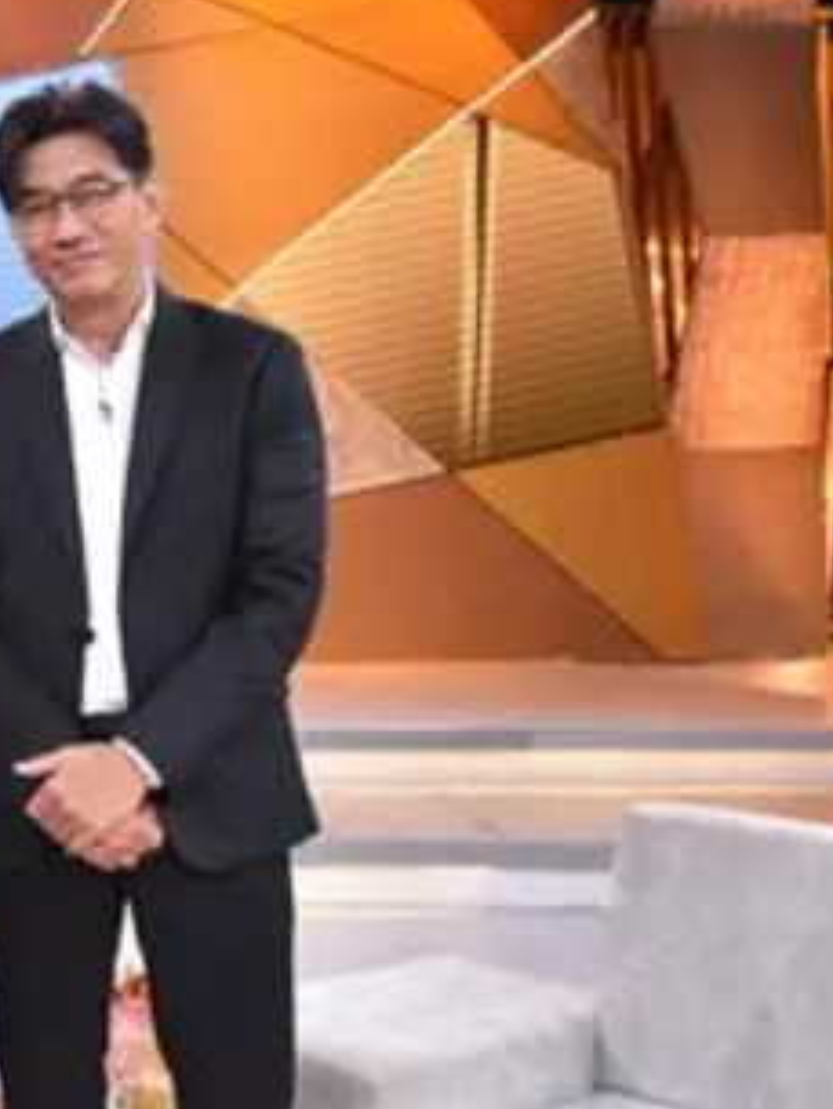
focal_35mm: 59
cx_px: -200
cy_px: 484
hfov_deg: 22.6
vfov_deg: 32.6
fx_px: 1892
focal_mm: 24
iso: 1250
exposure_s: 1/200
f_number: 4.5
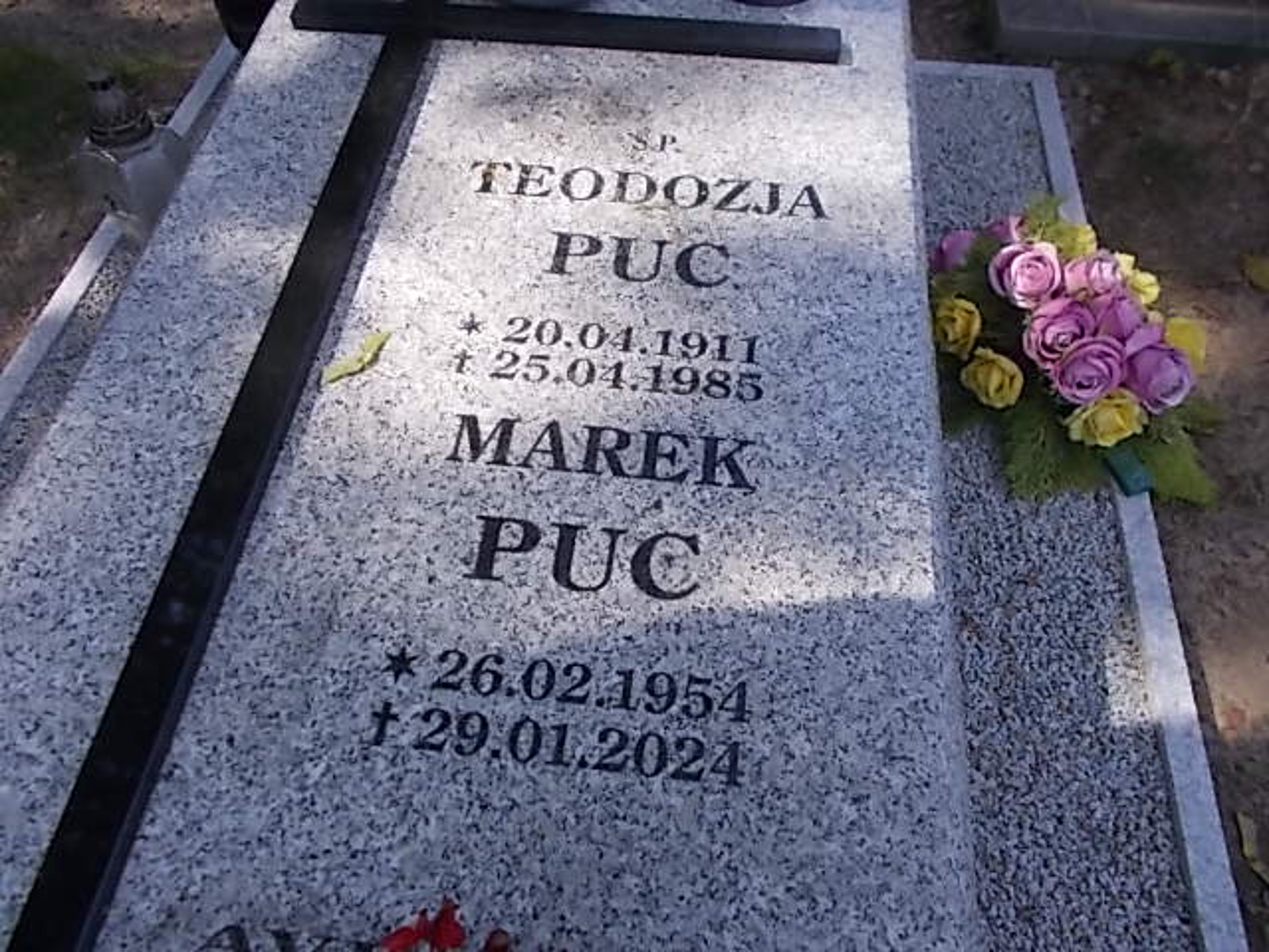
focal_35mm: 26
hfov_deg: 67.3
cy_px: 476
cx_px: 634
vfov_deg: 53.1
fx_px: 953
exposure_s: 1/320
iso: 80
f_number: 3.2
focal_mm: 4.6
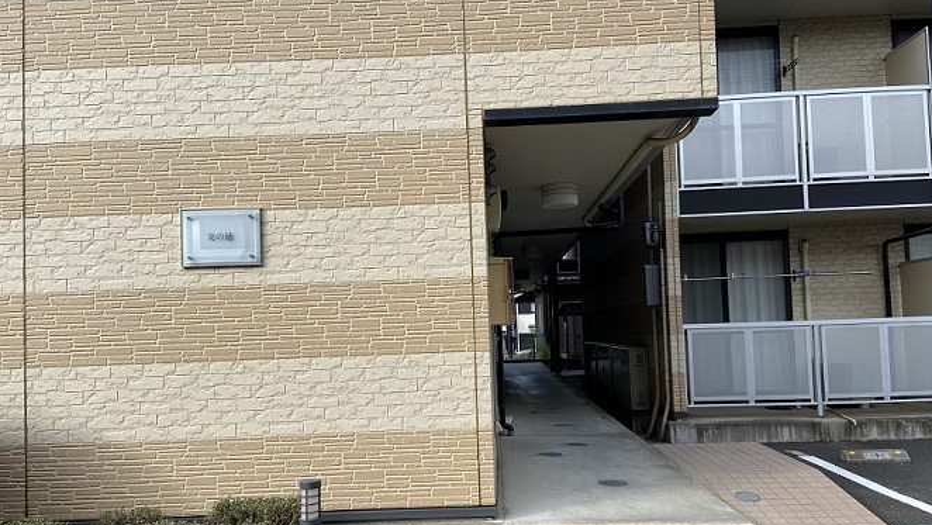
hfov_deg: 66.0
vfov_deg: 40.1
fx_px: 717
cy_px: 305
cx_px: 476
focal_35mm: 29
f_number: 1.8
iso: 32
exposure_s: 1/877
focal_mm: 4.25
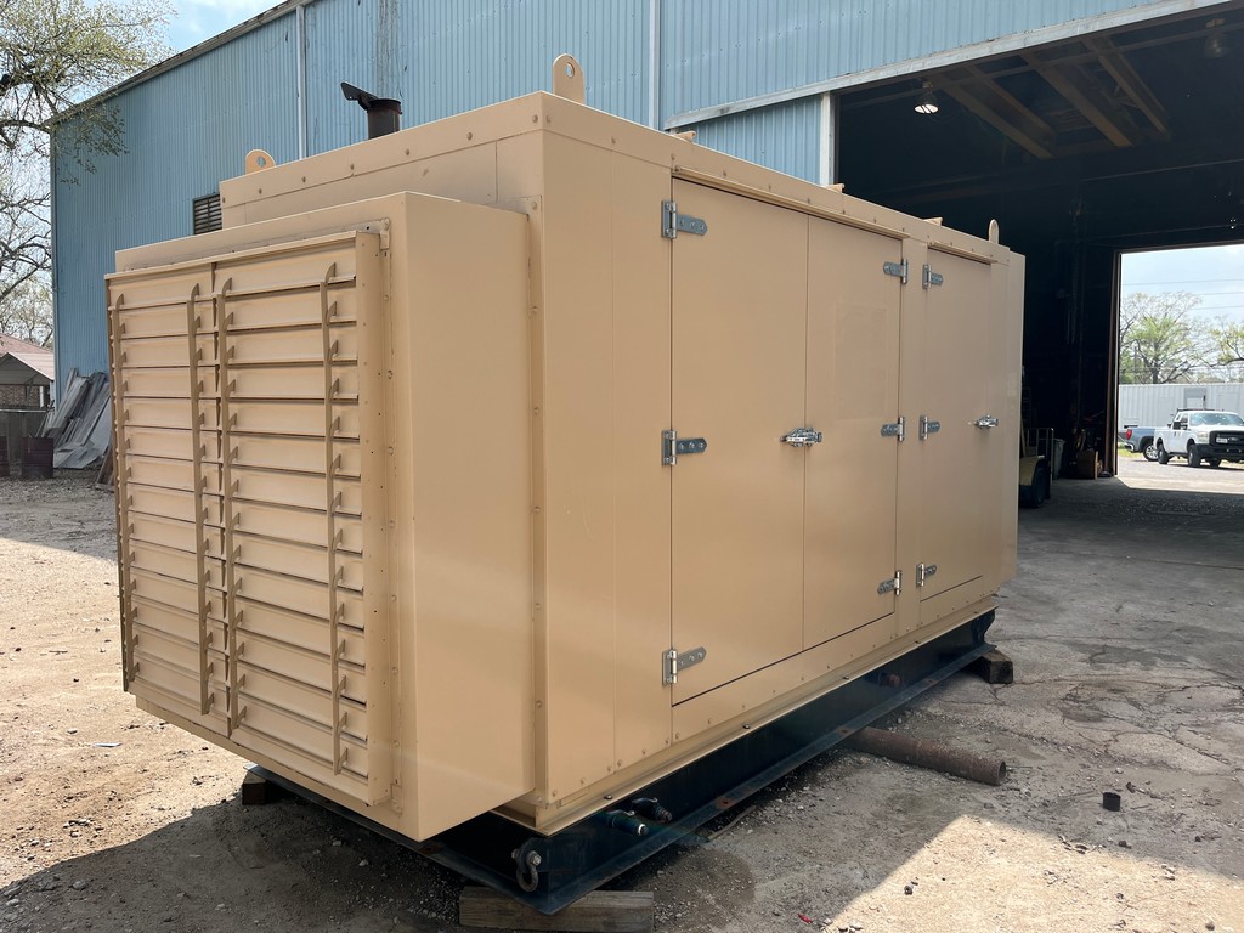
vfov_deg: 53.1
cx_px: 622
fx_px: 934
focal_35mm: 26
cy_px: 466
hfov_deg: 67.3
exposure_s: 1/1776
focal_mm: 5.1
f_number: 1.6
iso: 50
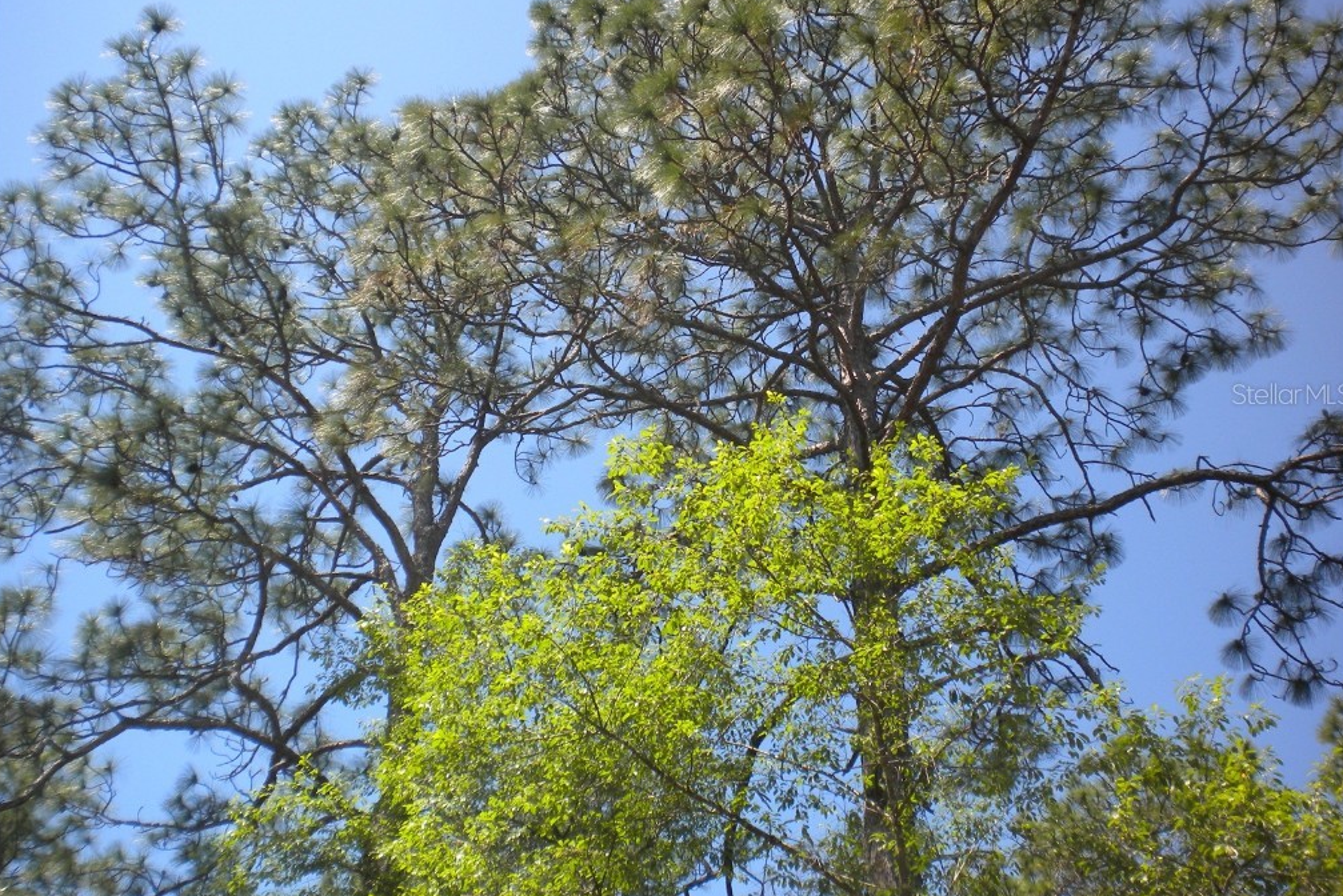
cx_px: 675
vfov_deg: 35.9
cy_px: 393
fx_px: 1381
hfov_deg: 51.9
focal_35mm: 37
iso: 80
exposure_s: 1/338
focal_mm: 6.3
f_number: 4.6
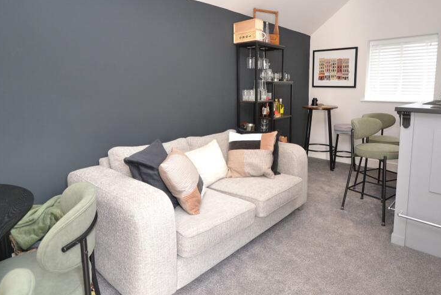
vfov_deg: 59.0
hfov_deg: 80.6
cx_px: 254
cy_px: 118
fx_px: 257
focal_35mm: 21
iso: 500
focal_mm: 10
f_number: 3.5
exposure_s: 1/60
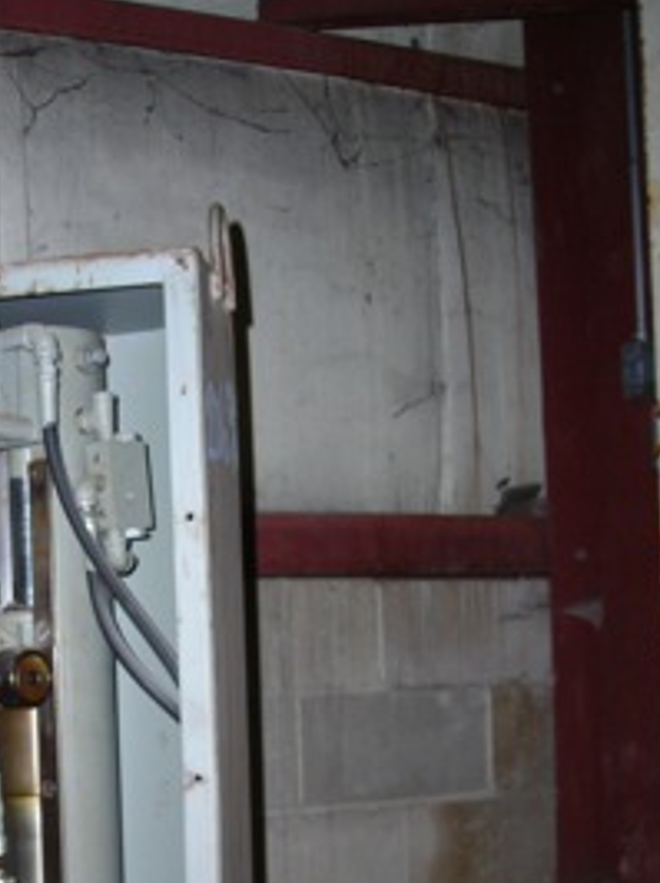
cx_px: 139
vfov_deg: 31.1
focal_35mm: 61
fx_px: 1553
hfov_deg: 23.7
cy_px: 679
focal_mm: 6.3
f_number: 3.2
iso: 131
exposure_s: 1/60.1
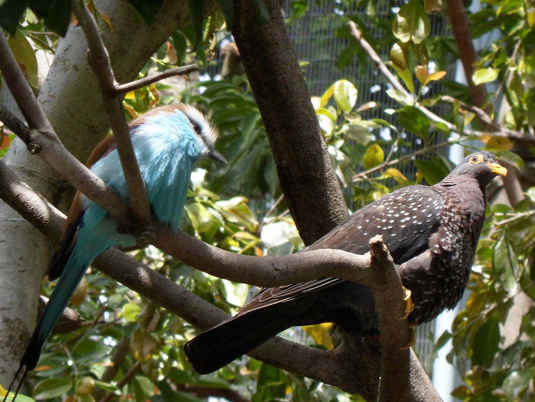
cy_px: 197
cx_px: 243
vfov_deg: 3.2
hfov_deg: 4.2
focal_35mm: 469
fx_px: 7249
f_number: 5.9
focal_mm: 46.8
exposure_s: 1/125
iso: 80
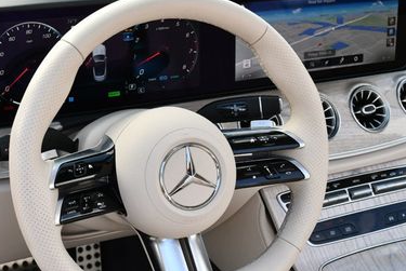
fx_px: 847
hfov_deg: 27.0
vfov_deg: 18.2
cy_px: 143
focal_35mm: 75
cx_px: 199
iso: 320
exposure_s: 1/250
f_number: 5.6
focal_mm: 22
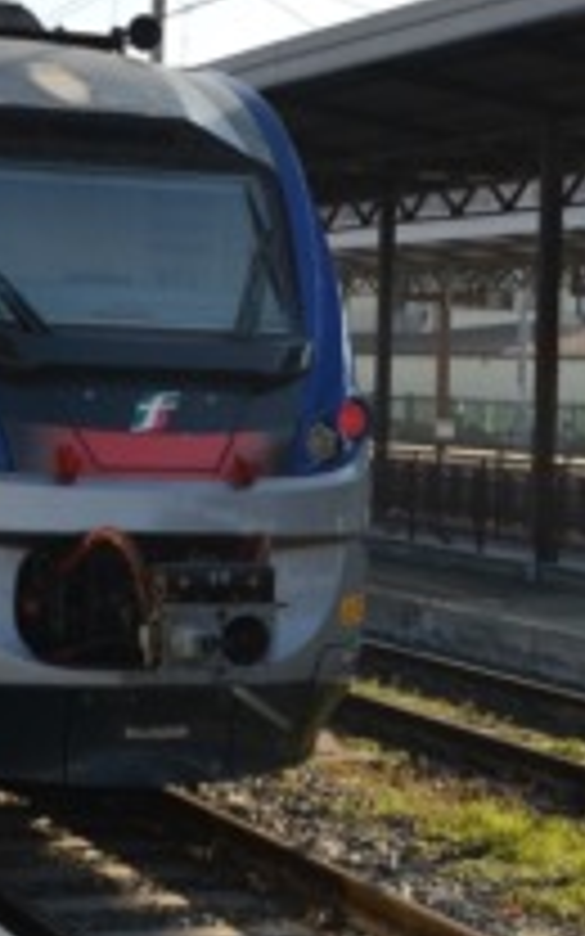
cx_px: 90
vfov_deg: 21.9
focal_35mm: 94
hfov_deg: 13.8
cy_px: 254
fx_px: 2398
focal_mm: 20
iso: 100
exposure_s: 1/200
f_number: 7.1
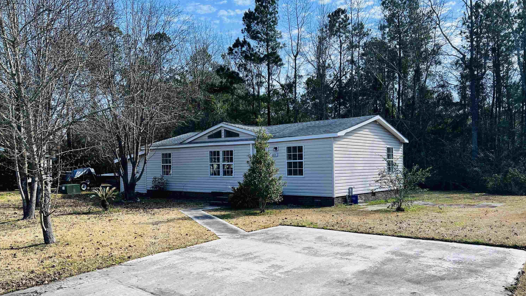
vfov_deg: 40.1
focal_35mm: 29
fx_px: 404
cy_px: 166
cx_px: 262
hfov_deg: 66.1
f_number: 1.5
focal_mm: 5.7
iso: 50
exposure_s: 1/1934
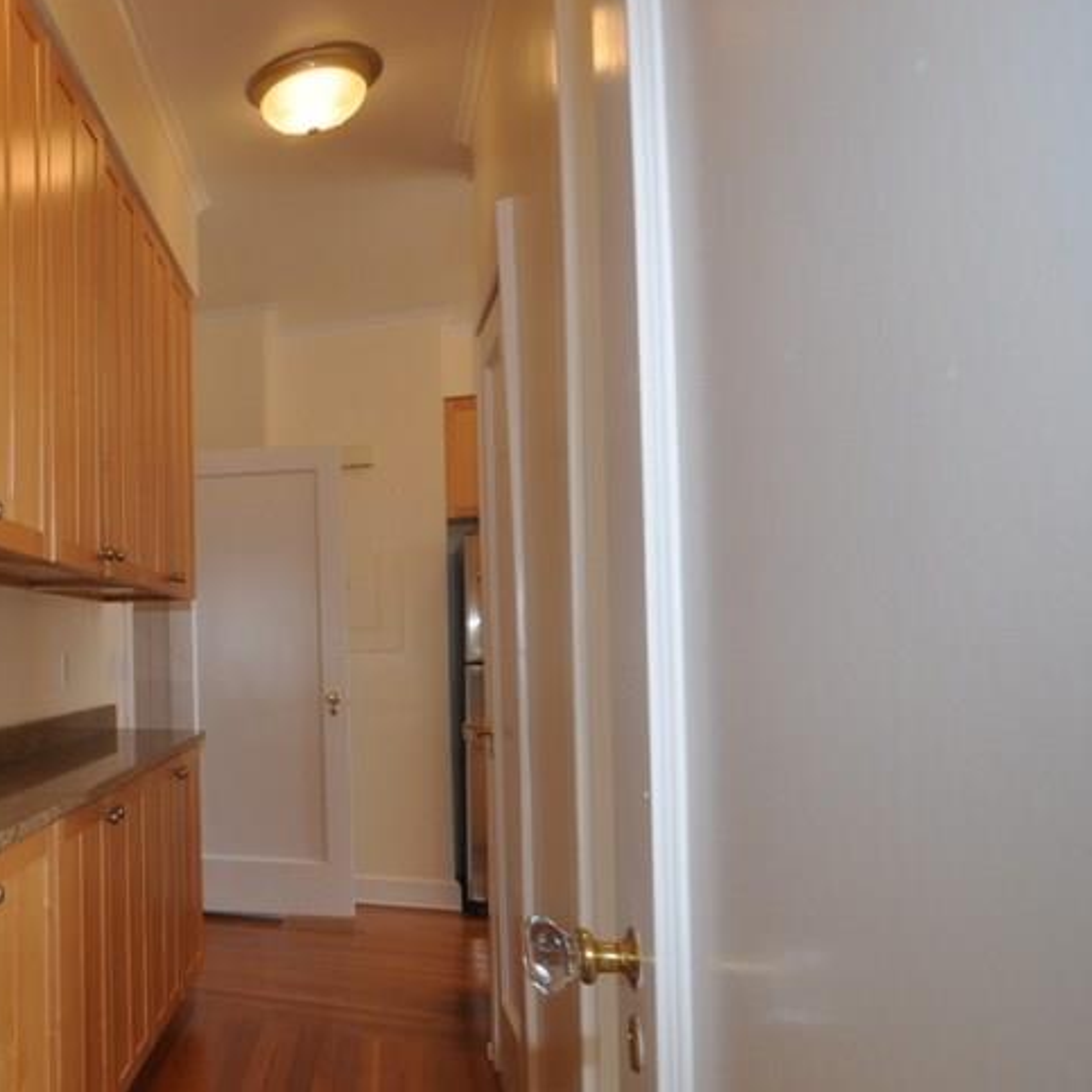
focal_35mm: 27
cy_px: 635
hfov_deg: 47.0
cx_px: -47
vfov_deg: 58.8
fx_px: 964
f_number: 5.6
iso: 400
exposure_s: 1/125
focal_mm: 10
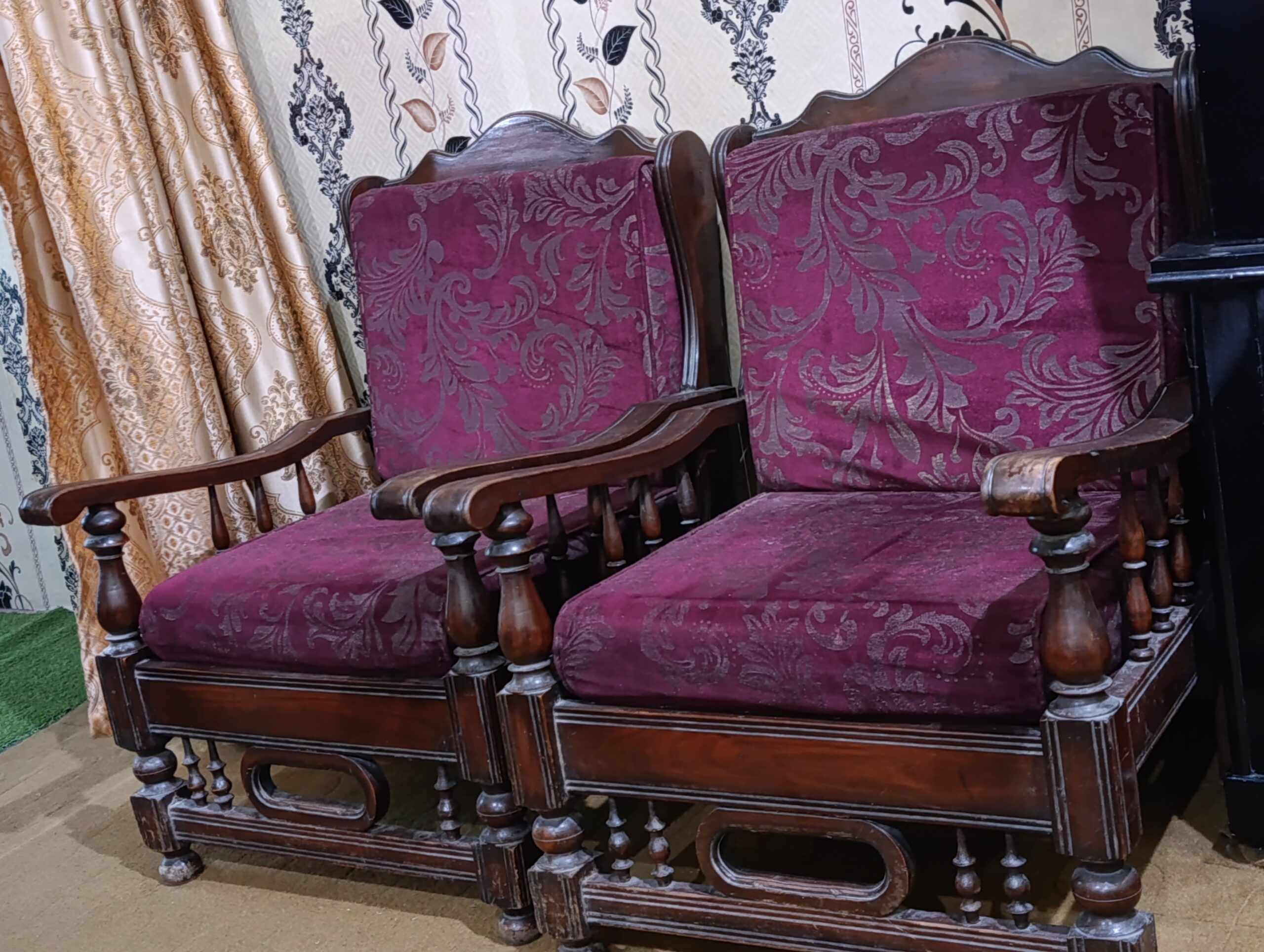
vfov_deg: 31.6
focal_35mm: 46
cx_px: 632
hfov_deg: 41.2
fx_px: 1682
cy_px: 476
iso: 5000
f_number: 1.6
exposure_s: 1/25
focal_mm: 6.14
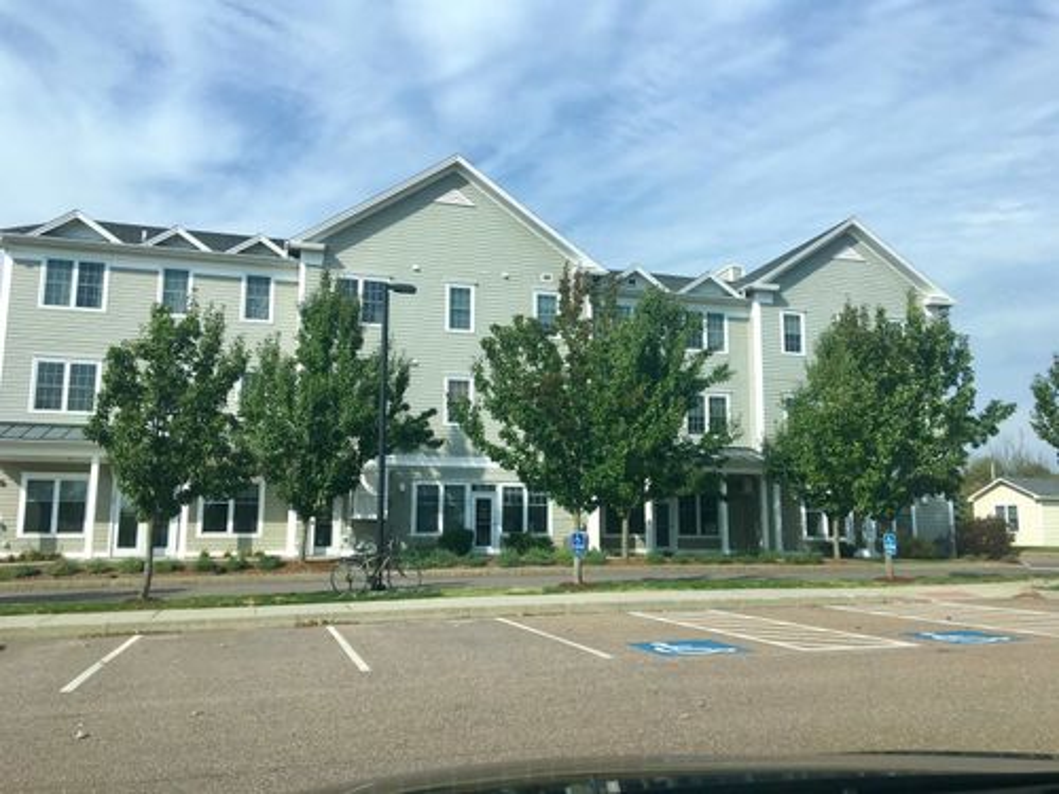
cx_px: 530
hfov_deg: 61.7
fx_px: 887
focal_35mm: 29
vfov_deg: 48.2
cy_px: 397
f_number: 2.2
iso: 25
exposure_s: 1/1241
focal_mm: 4.15
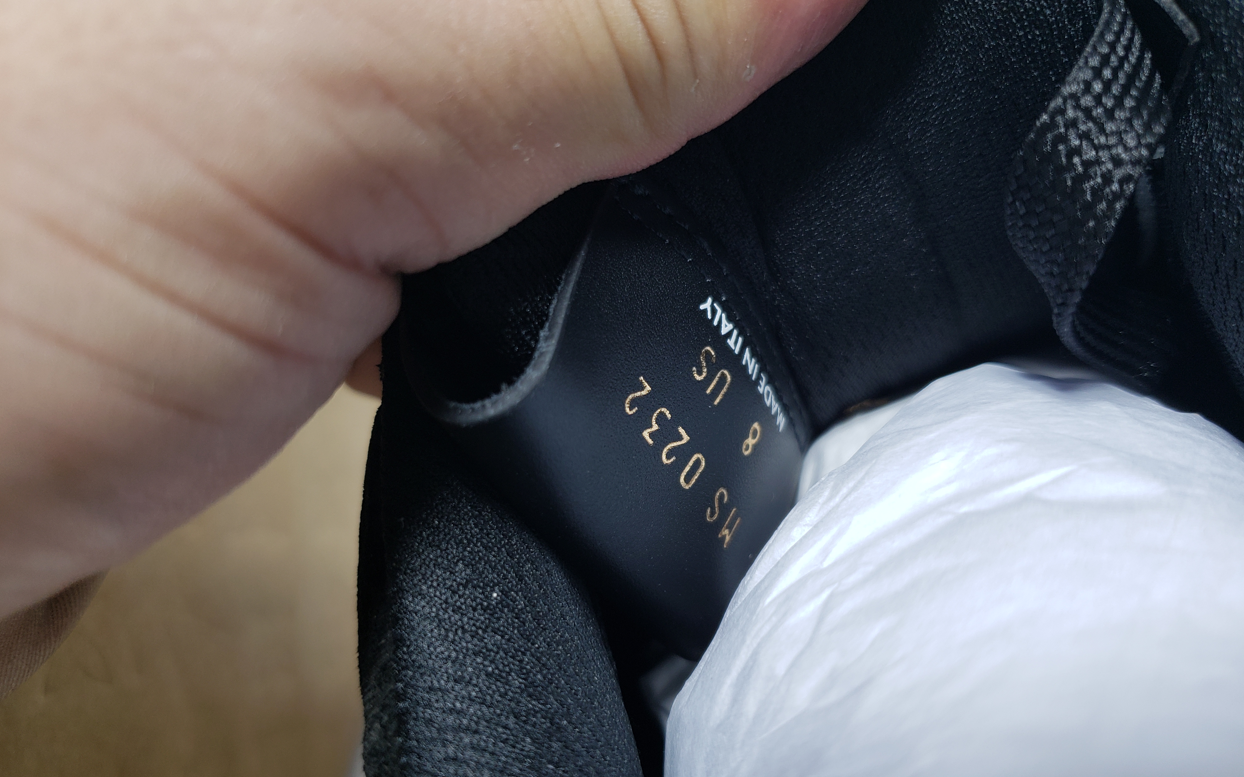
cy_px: 446
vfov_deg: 44.4
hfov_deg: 66.5
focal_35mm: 28
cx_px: 621
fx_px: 949
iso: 50
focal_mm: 4.3
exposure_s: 1/325
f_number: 1.5
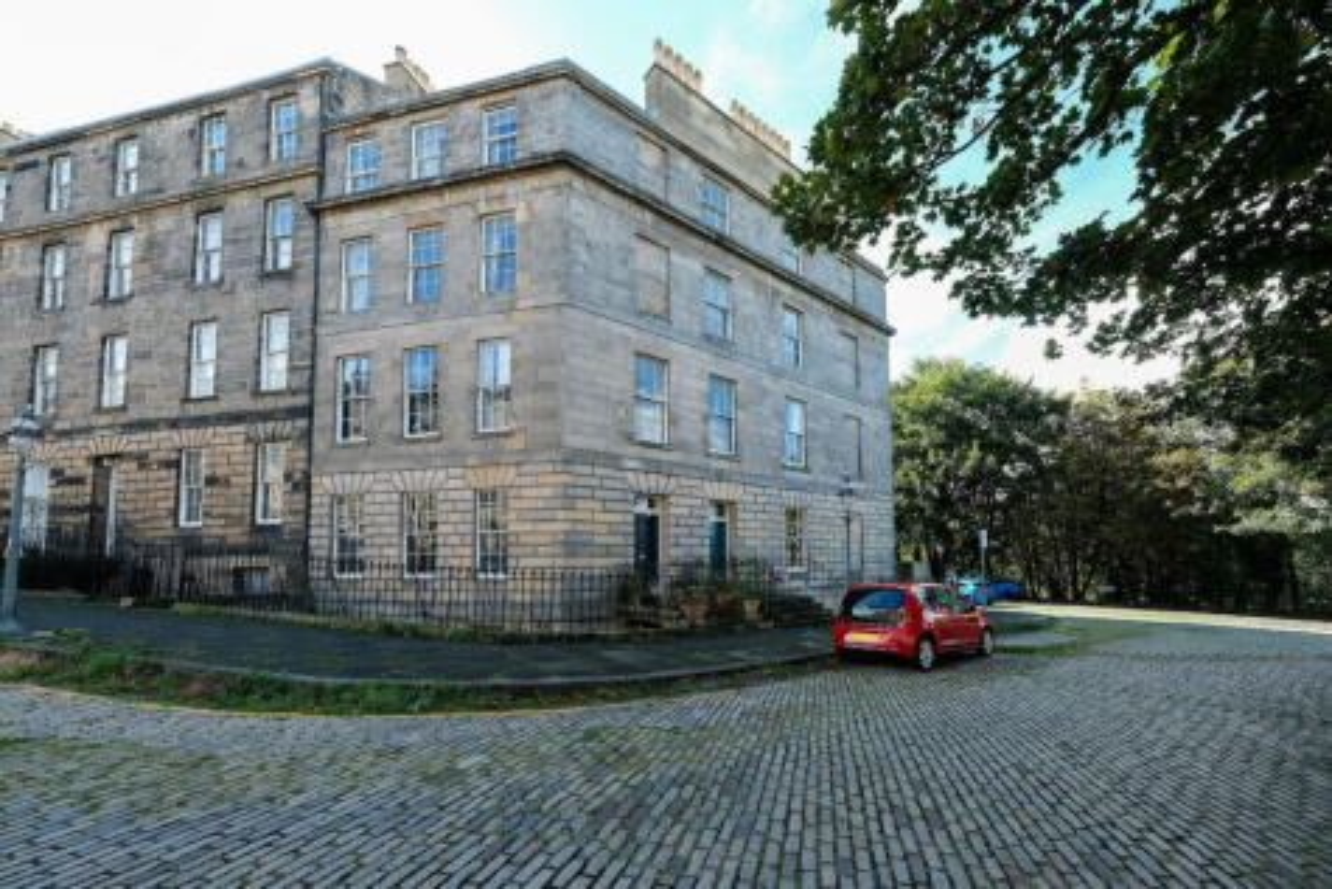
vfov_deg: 90.0
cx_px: 666
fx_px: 444
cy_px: 444
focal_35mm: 12
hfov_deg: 112.6
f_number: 5.6
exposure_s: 1/150
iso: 200
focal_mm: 8
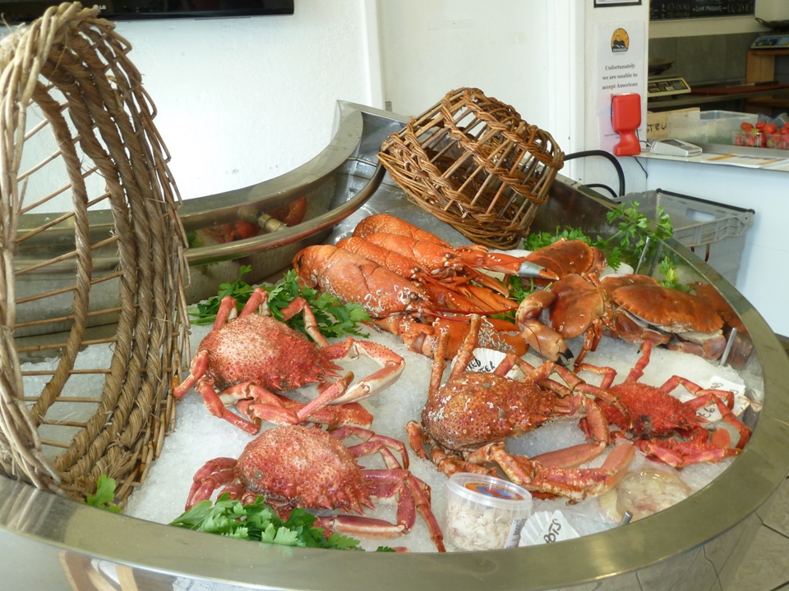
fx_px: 798
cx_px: 394
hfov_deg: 52.6
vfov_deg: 40.7
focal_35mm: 35
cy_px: 296
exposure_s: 1/30
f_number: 3.5
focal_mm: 5.7
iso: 125
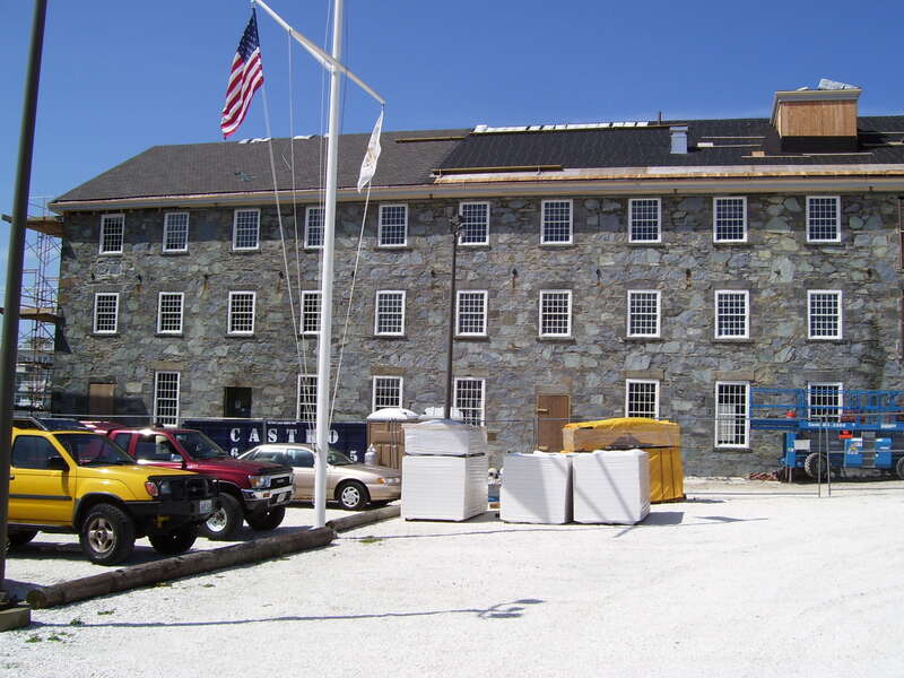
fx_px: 940
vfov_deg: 39.7
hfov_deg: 51.4
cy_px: 339
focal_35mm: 36
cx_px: 452
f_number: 4.8
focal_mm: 6
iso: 80
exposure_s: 1/1000
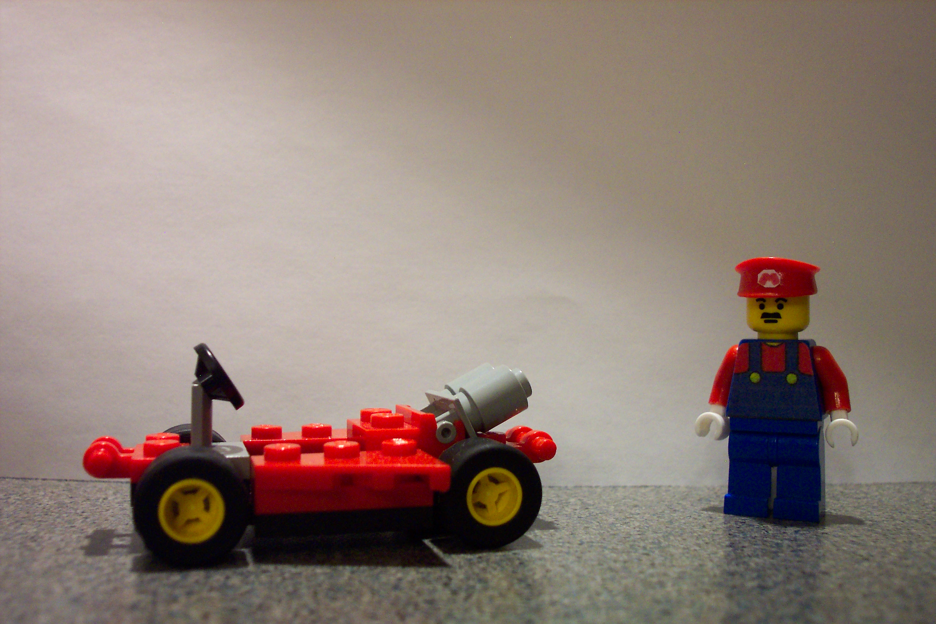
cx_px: 468
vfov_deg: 37.9
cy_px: 312
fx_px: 910
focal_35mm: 35
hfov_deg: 54.4
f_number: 2.8
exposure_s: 1/20
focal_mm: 7.5
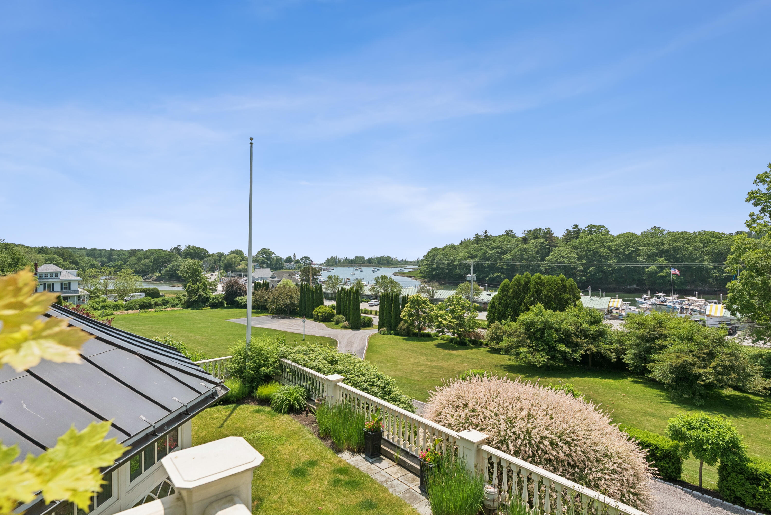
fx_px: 386
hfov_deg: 90.0
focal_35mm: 18
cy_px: 258
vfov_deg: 67.4
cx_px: 386
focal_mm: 18
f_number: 7.1
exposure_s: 1/1600
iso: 320
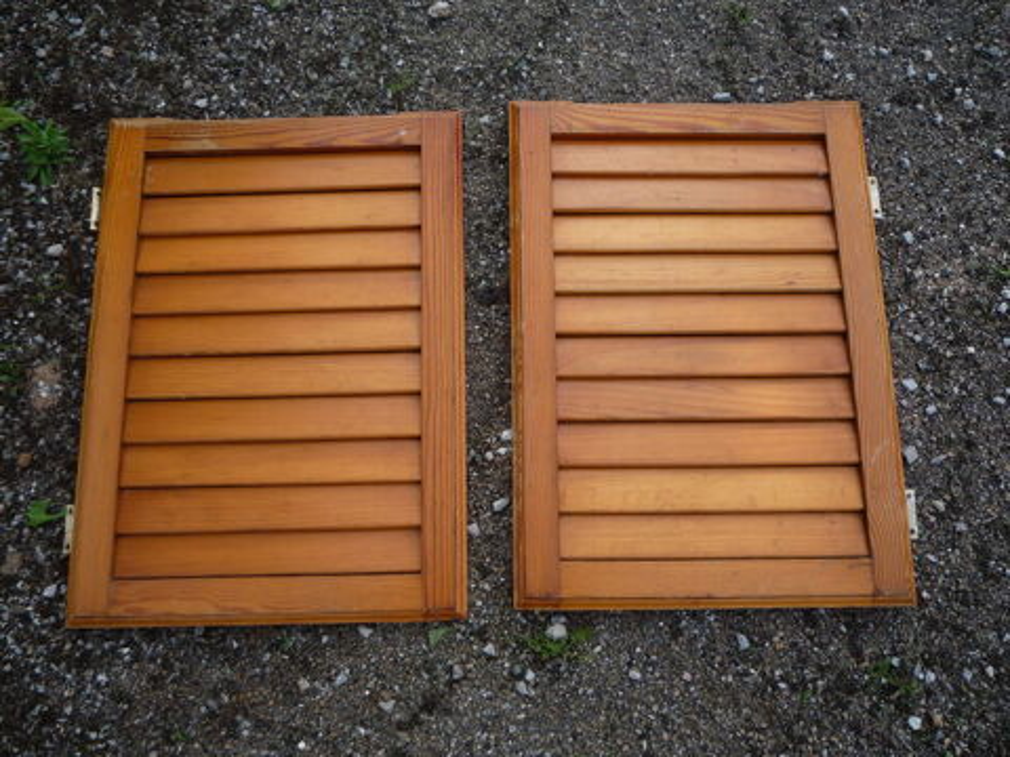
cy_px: 378
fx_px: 875
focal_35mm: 30
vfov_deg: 46.8
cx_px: 505
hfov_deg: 60.0
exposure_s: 1/250
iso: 100
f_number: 4
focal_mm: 5.2
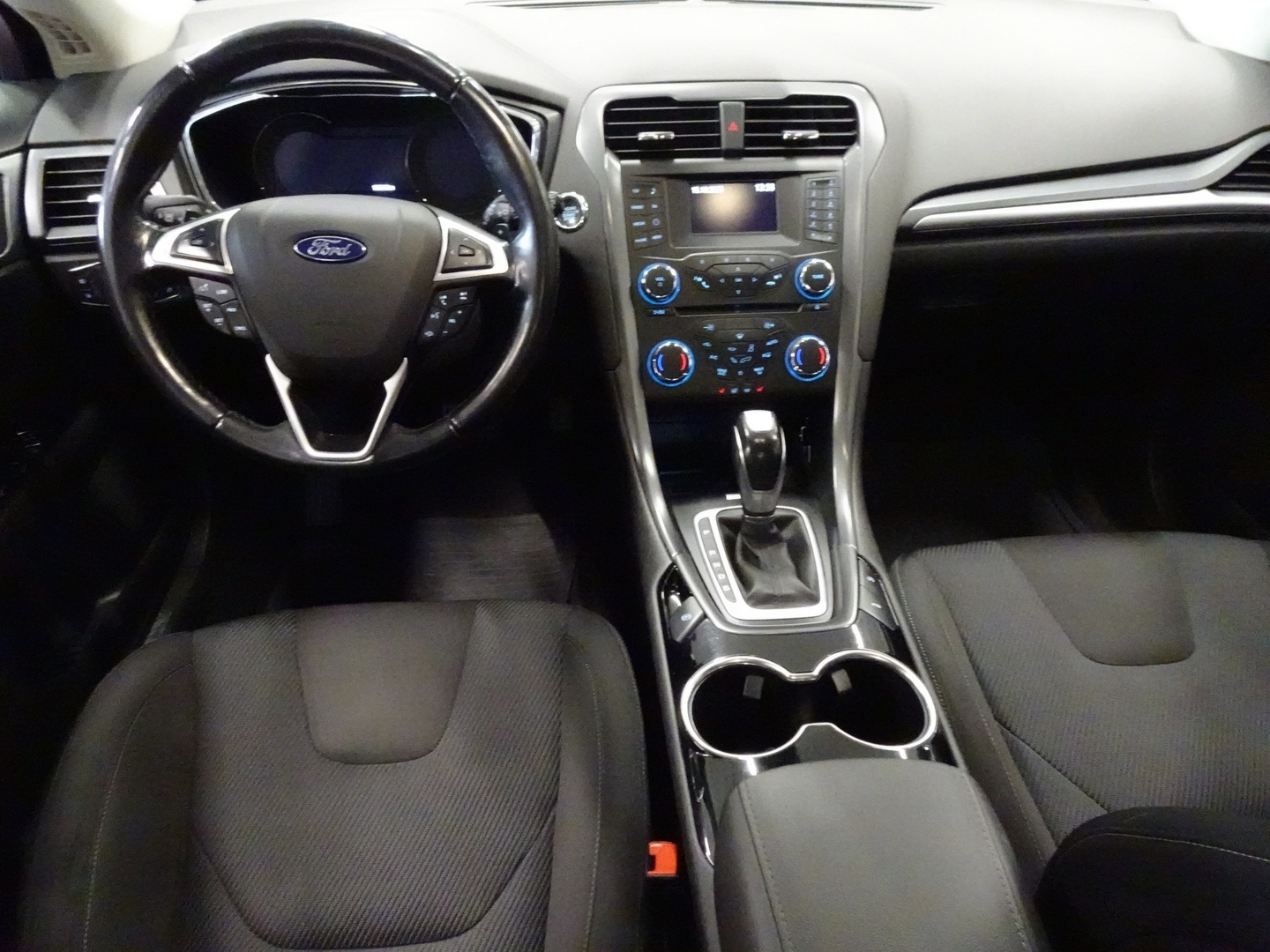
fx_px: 881
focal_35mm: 24
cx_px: 635
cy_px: 476
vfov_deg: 56.8
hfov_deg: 71.6
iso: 3200
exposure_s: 1/30
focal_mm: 4.25
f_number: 3.5
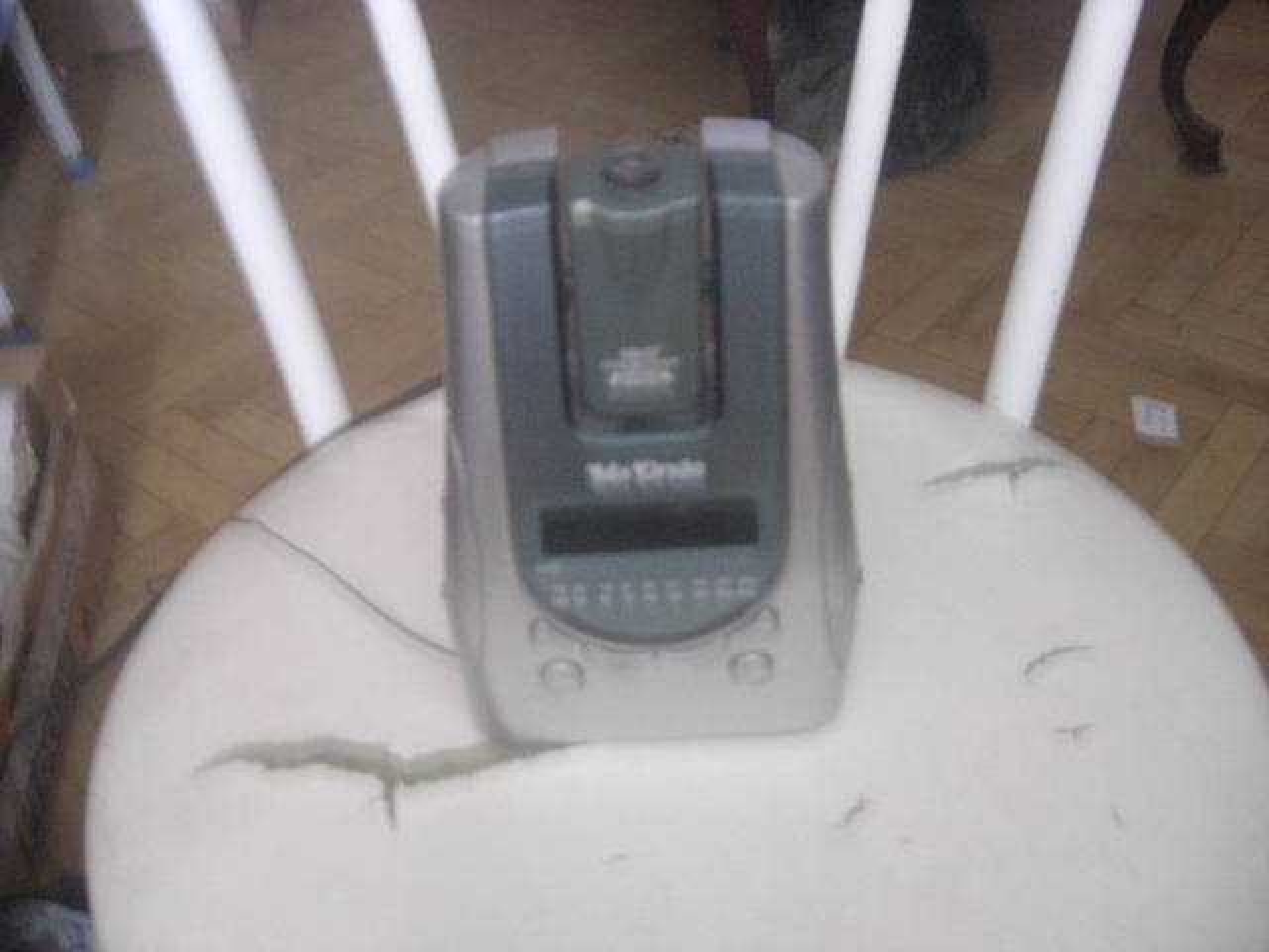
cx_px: 634
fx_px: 1393
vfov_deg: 37.7
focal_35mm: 38
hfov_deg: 49.0
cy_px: 476
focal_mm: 7.9
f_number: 2.8
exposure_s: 1/15
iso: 800
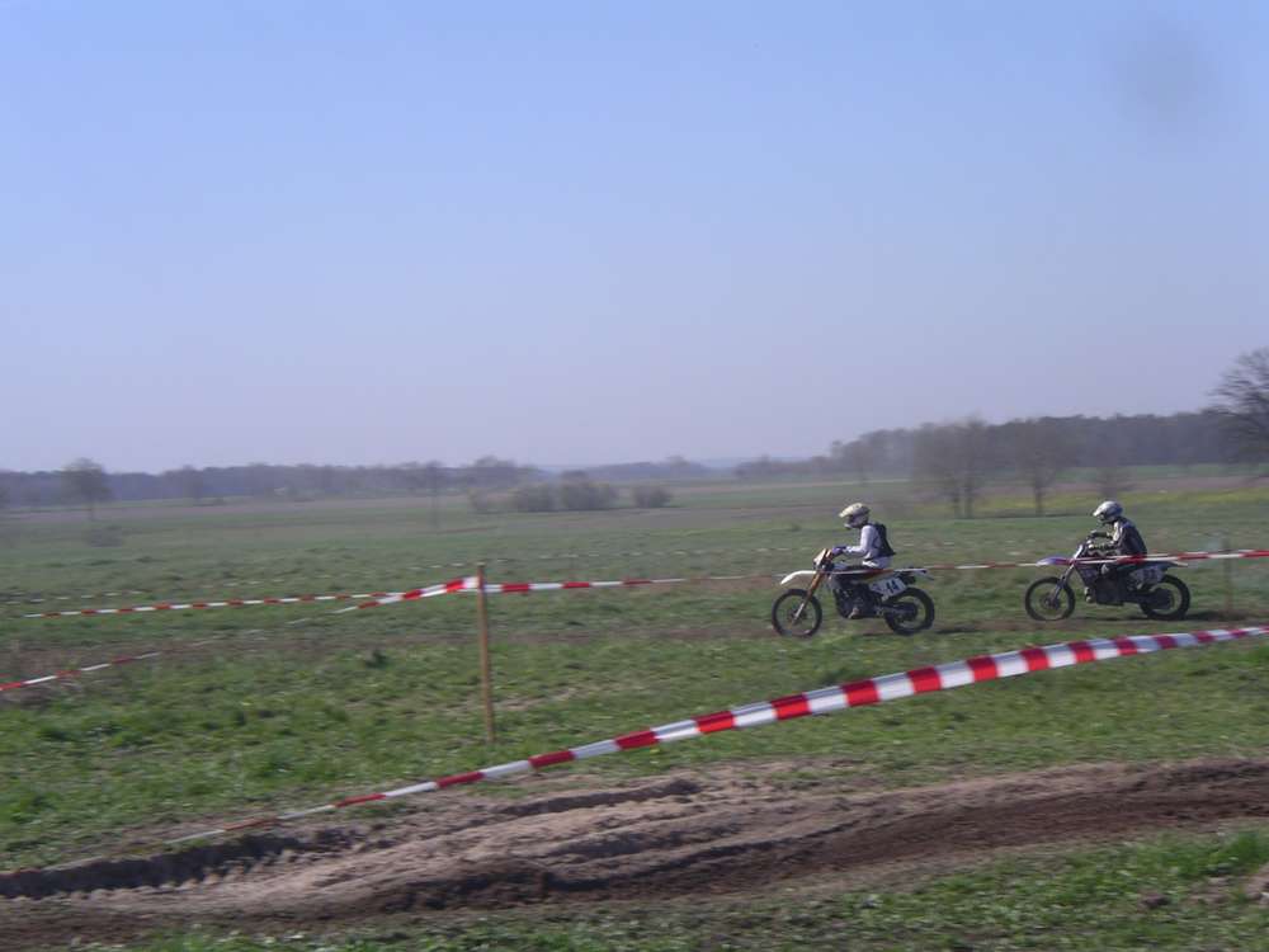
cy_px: 476
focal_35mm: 104
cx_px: 634
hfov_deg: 18.9
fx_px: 3813
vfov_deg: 14.2
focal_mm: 16
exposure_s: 1/125
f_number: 9.6
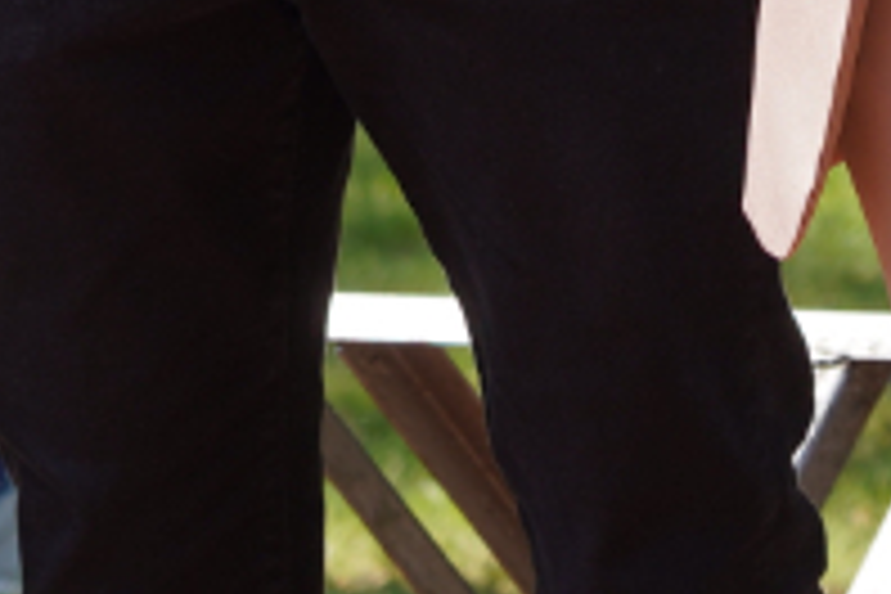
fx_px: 17101
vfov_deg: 2.0
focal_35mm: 691
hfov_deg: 3.0
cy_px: -992
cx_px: 1372
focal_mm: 105
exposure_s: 1/200
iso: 100
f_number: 5.6
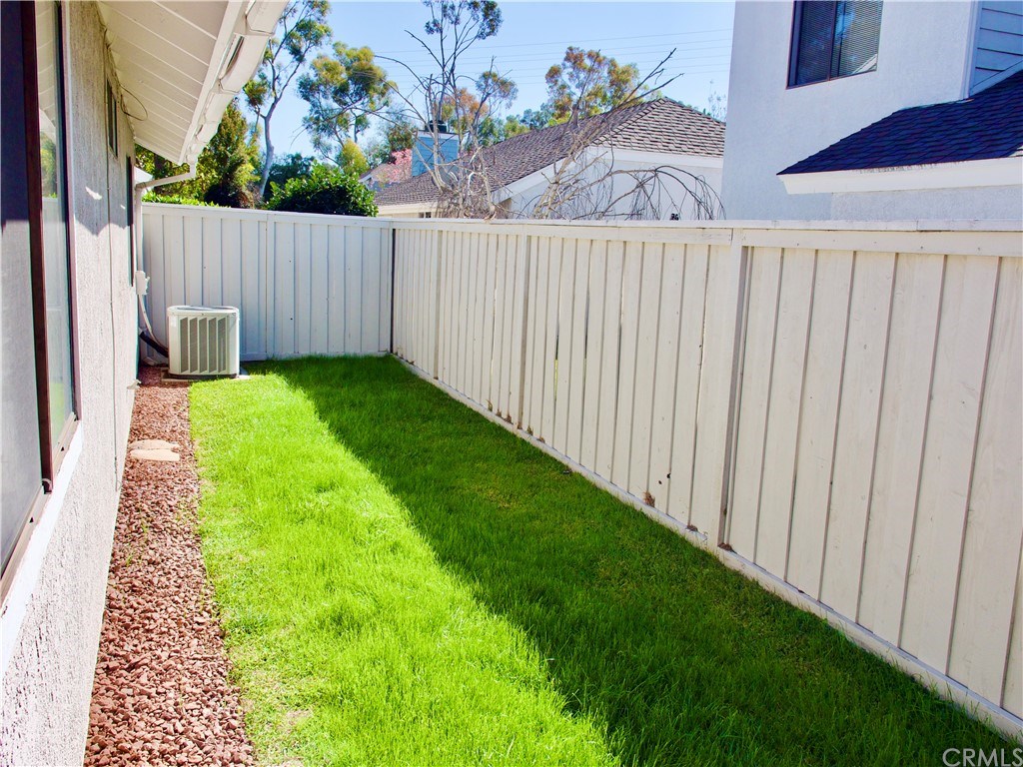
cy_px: 384
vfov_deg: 46.8
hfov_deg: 60.0
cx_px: 512
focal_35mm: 30
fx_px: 887
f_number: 5.6
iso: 500
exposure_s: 1/2000
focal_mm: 14
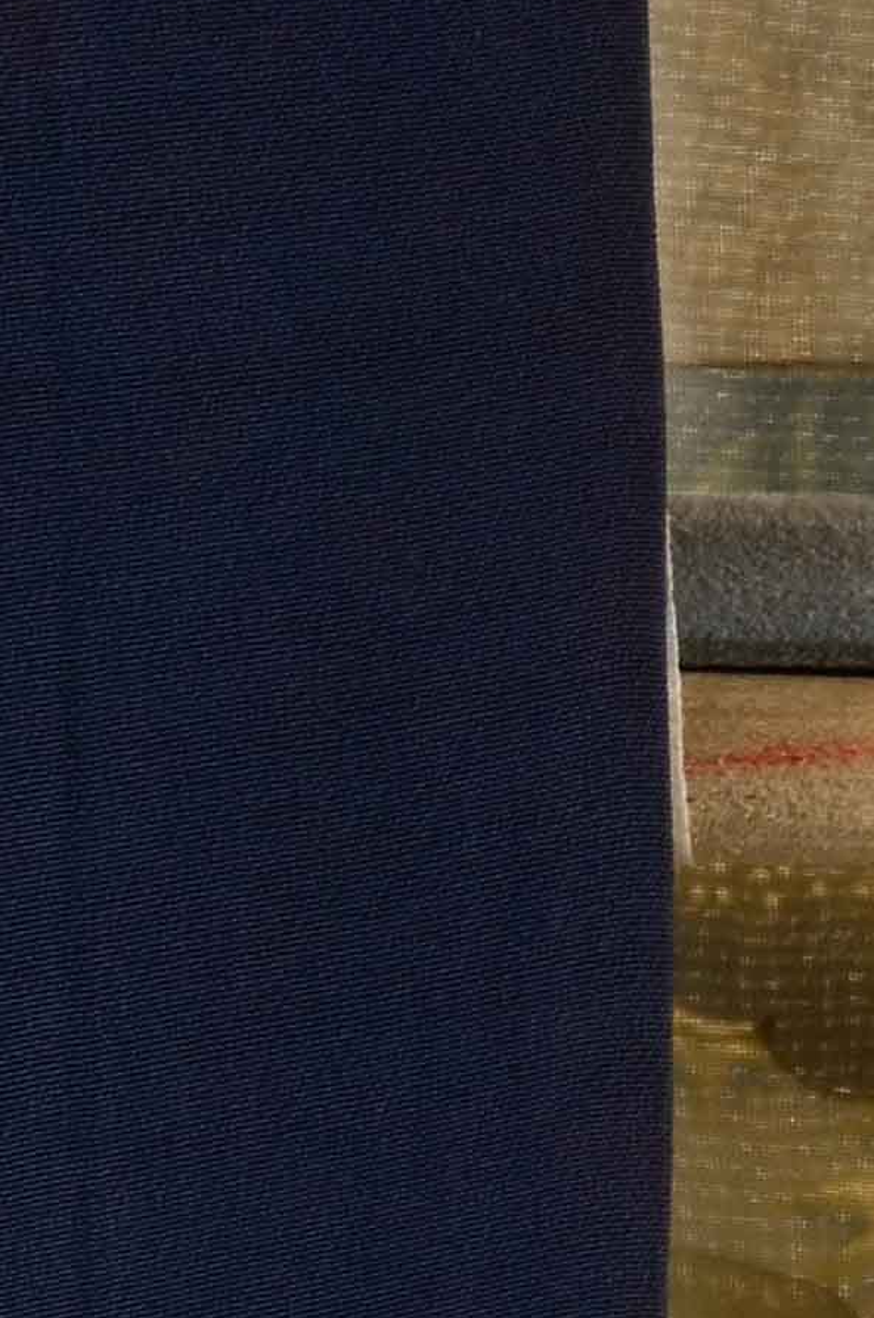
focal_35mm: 869
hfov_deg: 1.6
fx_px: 31758
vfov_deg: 2.4
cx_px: 1028
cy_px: 1677
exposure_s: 1/125
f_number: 10
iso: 200
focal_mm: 105
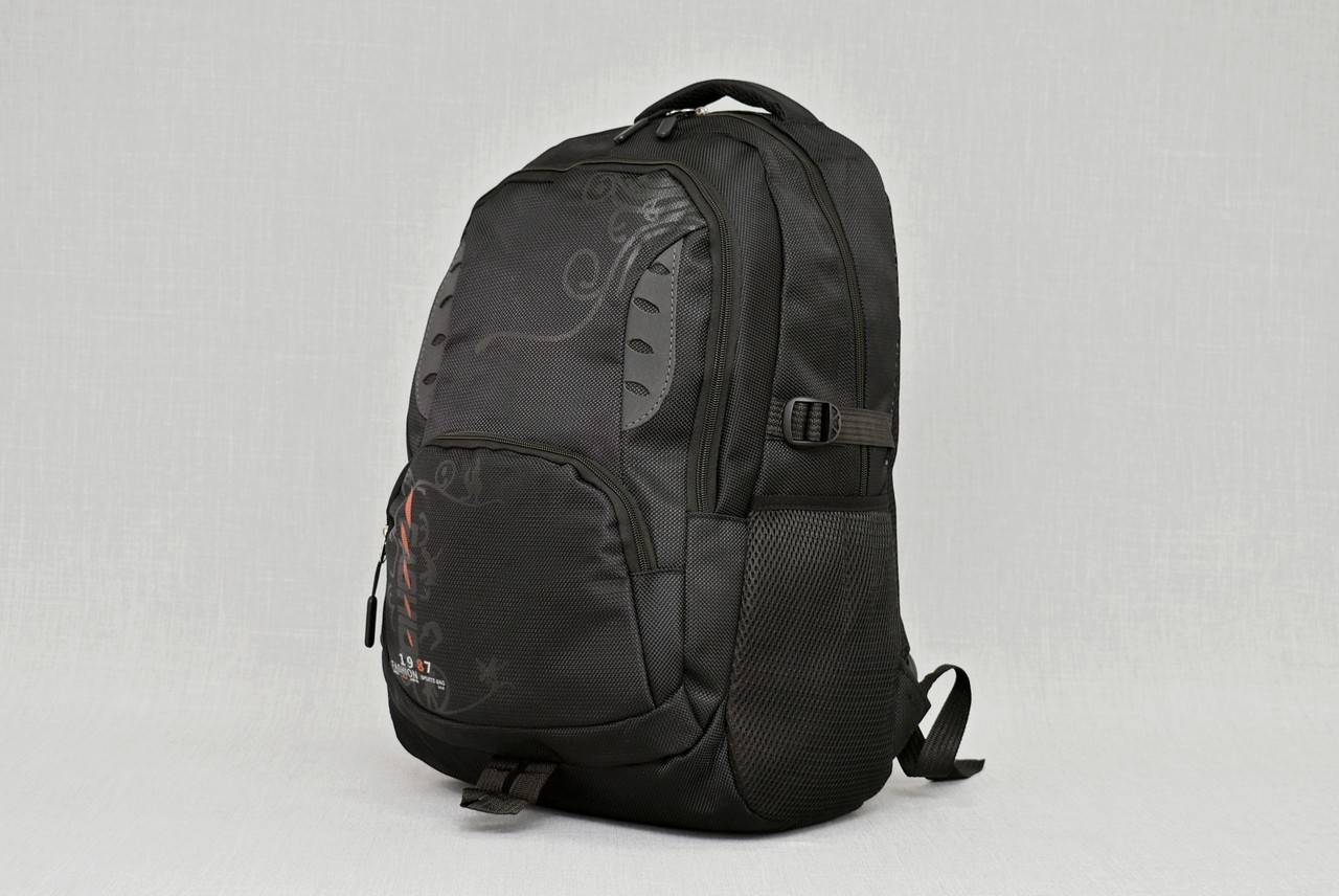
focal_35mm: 52
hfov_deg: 37.8
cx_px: 670
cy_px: 448
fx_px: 1954
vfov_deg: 25.8
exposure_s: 1/60
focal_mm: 35
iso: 100
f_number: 5.6
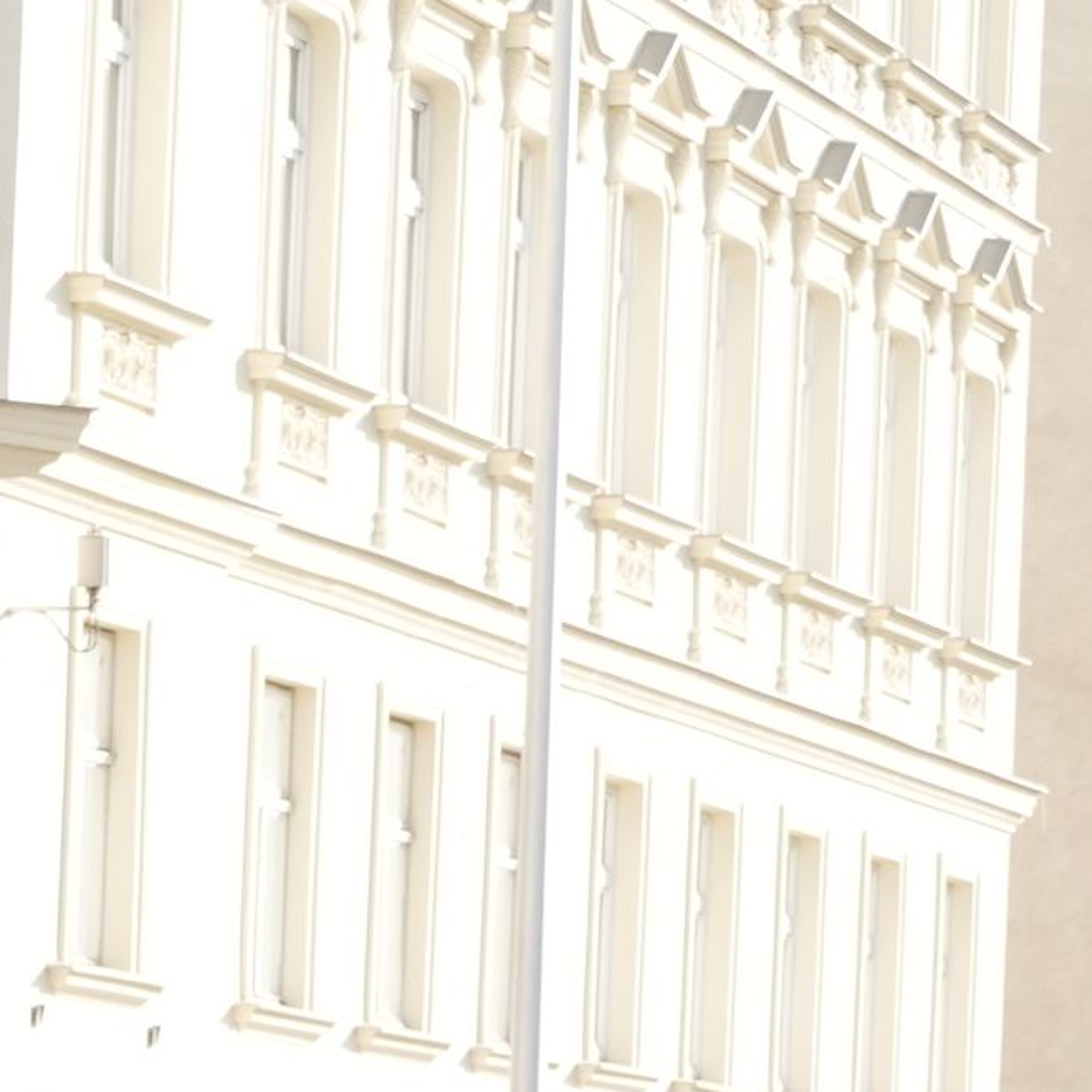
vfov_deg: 7.2
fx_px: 8459
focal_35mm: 237
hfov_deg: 7.4
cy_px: 1968
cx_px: 321
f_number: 7.1
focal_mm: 46
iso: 1250
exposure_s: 1/1000
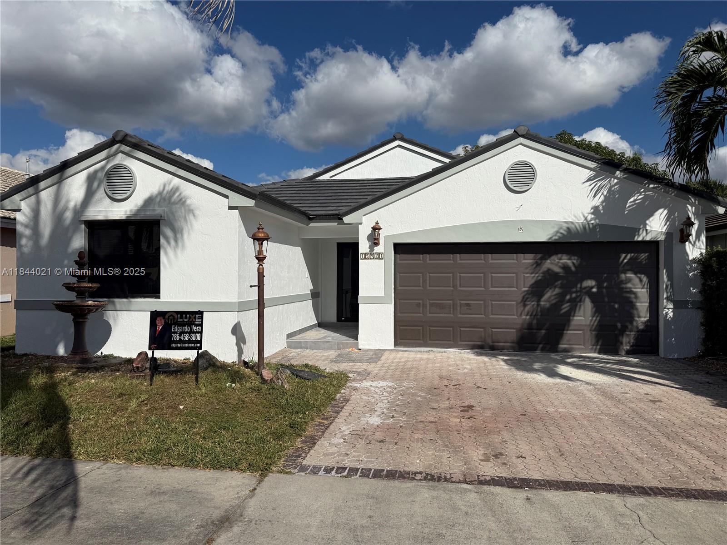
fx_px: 504
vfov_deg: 56.8
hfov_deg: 71.6
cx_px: 364
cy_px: 272
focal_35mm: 24
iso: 80
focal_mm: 6.76
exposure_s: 1/14286
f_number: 1.78
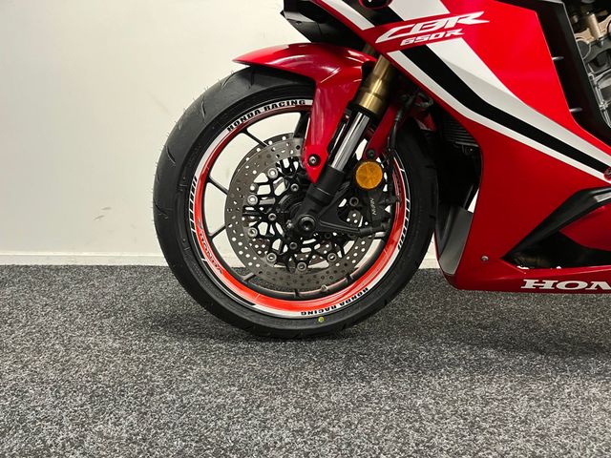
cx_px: 306
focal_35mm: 26
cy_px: 229
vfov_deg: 53.1
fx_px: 459
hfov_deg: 67.3
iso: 320
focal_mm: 5.1
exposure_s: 1/50
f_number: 1.6
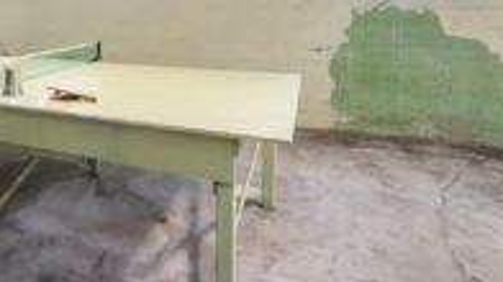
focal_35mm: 30
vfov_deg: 35.9
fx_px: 400
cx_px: 62
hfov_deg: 56.6
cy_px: 14
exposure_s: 1/60
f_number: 6.3
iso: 800
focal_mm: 14
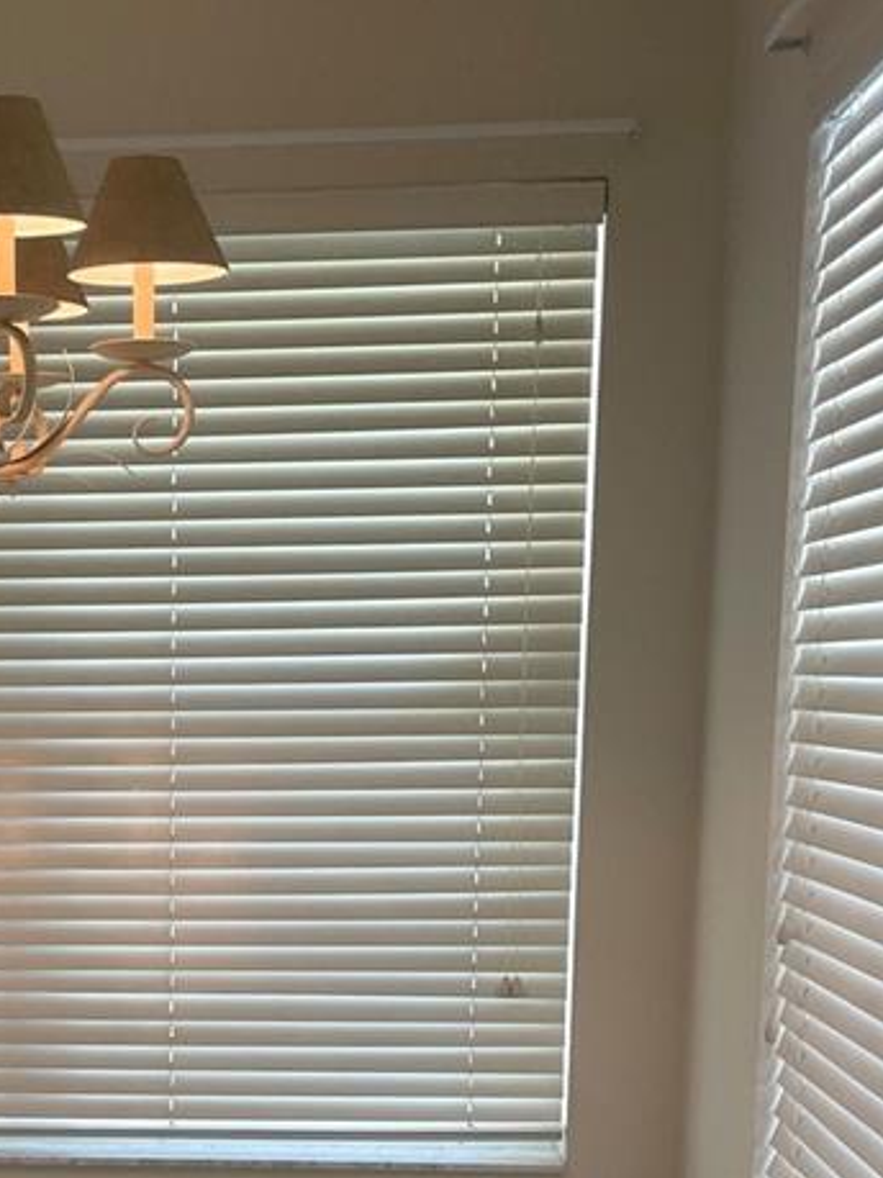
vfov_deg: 27.0
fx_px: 2314
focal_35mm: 68
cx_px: 31
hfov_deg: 21.0
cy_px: 1165
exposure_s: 1/120
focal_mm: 4.2
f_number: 1.6
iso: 64
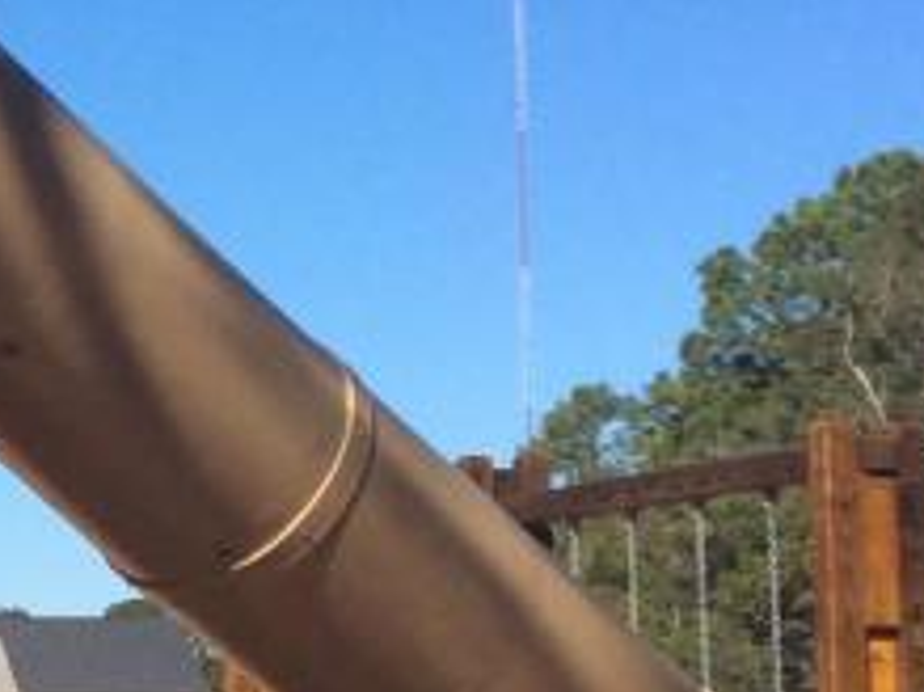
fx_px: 4002
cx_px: -624
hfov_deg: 12.3
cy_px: 435
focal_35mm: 150
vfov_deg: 9.9
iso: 32
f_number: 2.4
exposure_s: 1/1362
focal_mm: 3.3
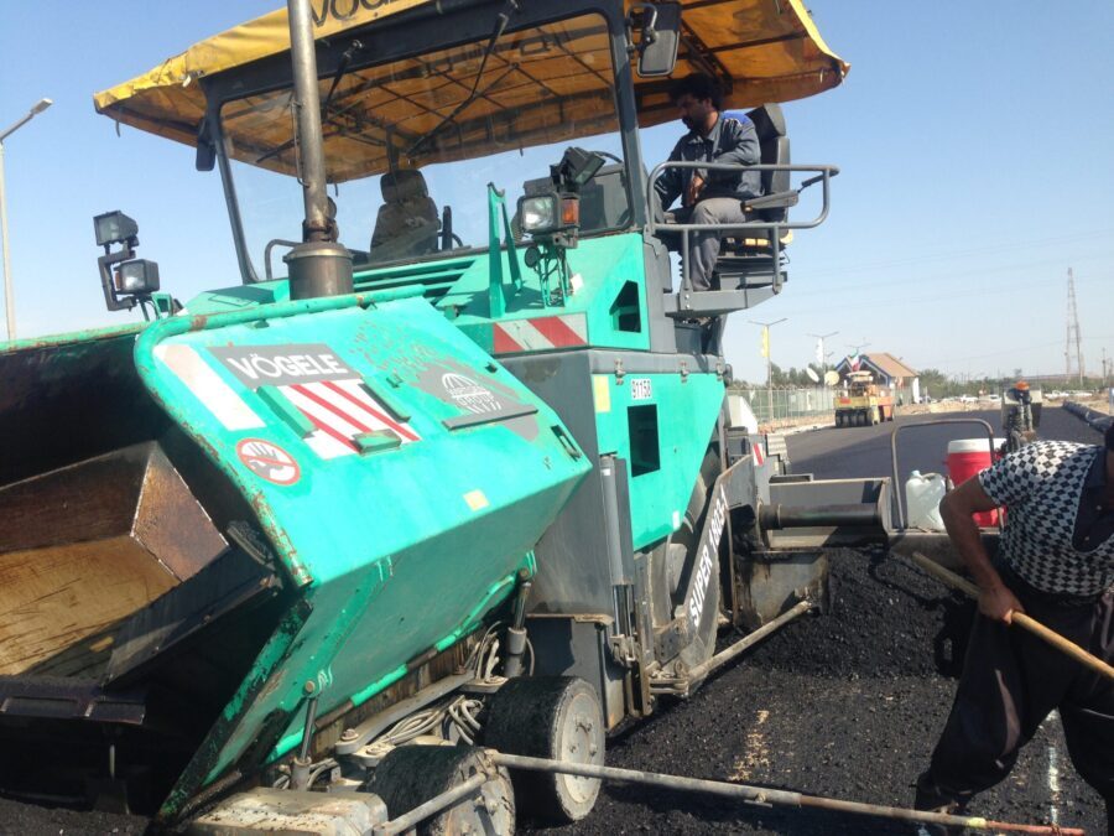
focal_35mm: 33
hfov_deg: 55.4
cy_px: 418
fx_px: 1062
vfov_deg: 42.9
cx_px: 557
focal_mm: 4.12
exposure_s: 1/1063
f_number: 2.4
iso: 50
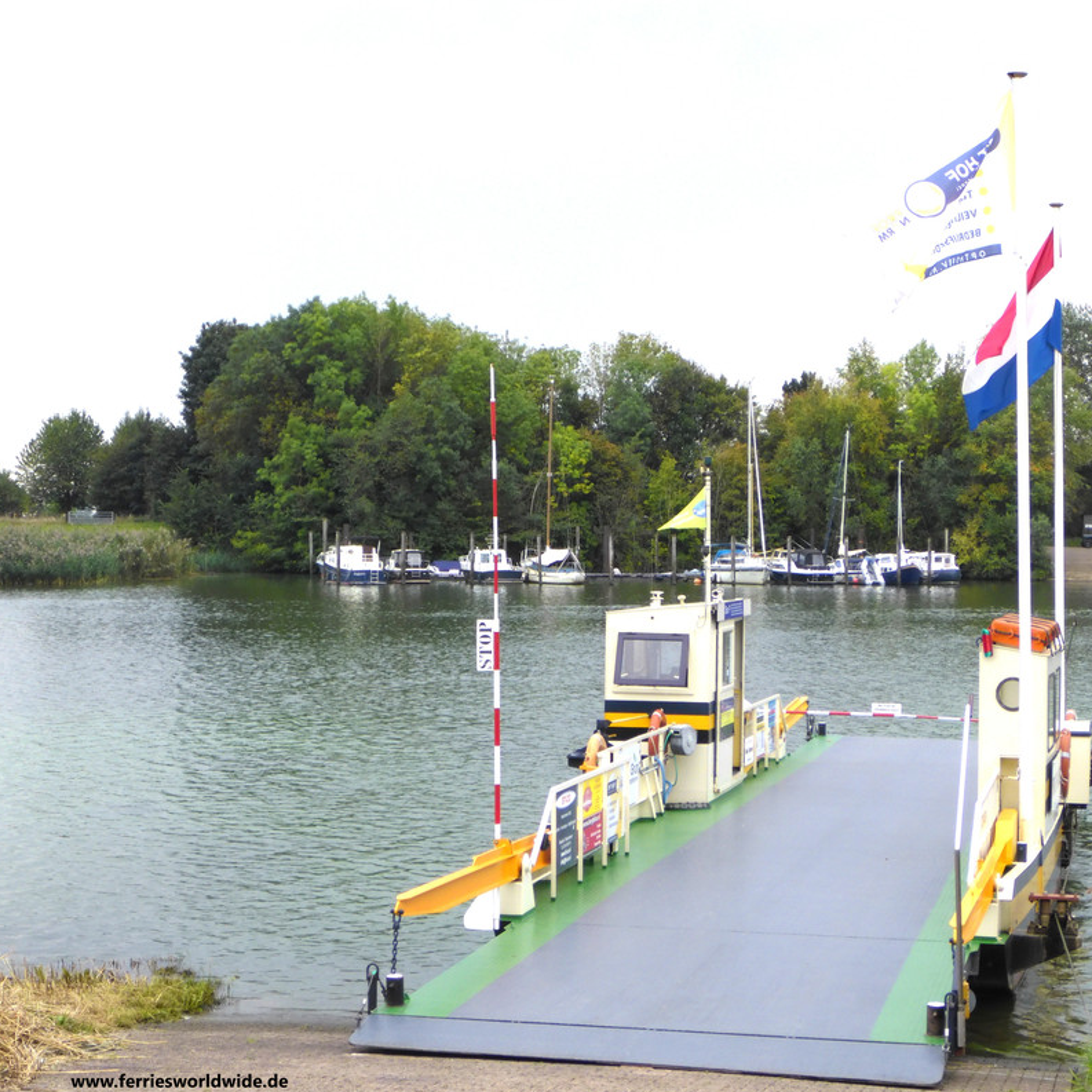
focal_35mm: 69
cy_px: 549
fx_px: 2463
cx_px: 596
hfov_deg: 25.0
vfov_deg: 25.0
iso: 80
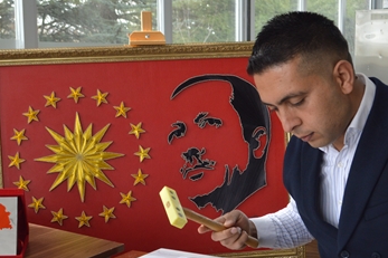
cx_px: 195
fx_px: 614
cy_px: 180
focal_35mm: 57
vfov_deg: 23.6
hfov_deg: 35.1
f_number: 5.6
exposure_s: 1/125
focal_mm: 22
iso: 360
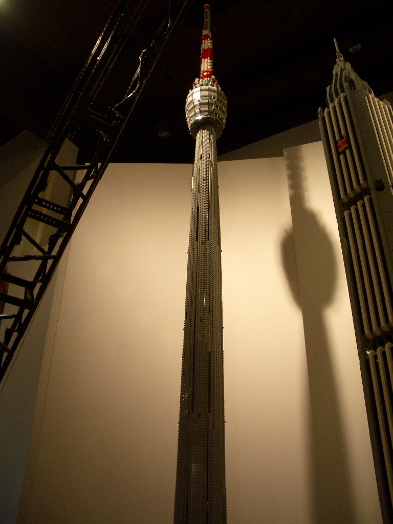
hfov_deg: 40.7
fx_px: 530
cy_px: 262
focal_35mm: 35
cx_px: 196
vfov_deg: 52.6
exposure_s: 1/60
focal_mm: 5.8
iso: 100
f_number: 2.6
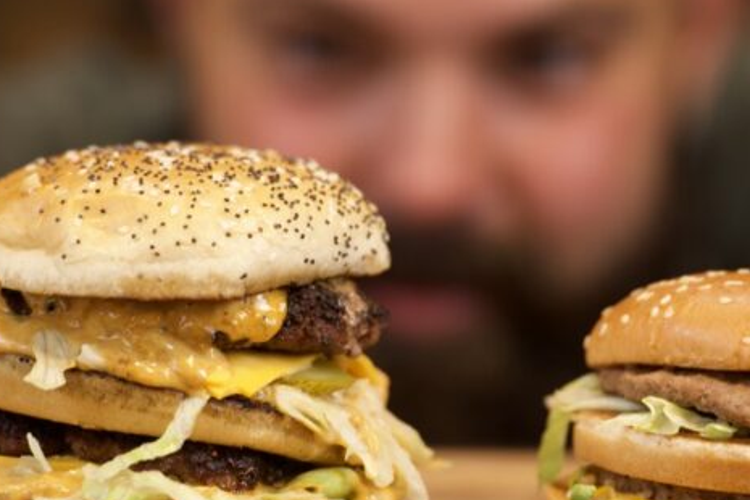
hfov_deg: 7.5
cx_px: 498
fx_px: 5687
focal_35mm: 273
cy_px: 335
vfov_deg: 5.0
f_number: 2.8
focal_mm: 141
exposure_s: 1/50
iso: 400
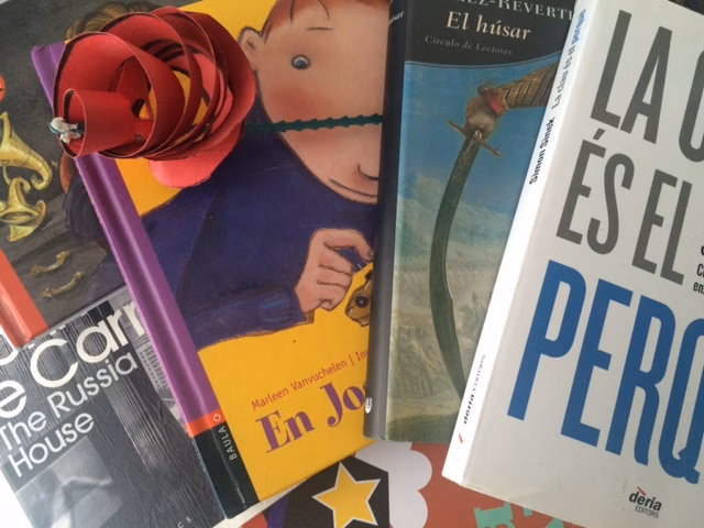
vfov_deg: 48.2
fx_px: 590
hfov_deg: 61.7
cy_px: 264
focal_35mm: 29
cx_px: 352
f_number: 2.2
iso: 125
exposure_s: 1/33
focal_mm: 4.15
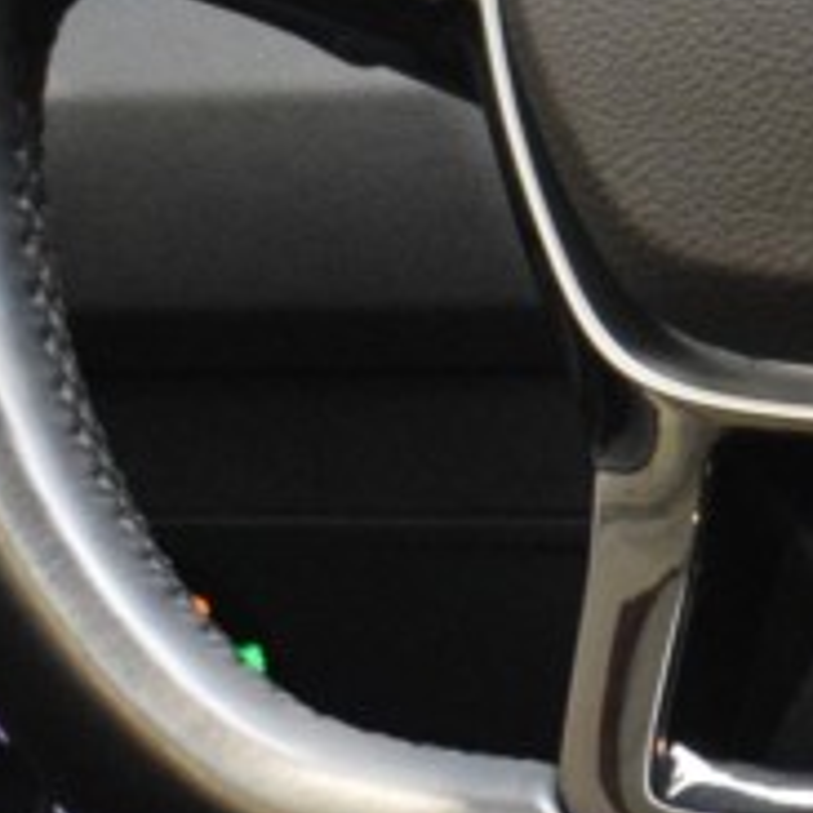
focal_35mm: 302
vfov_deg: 5.8
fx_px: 8037
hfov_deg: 5.7
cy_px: 329
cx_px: 1564
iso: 2500
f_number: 4.2
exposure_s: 1/30
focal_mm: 29
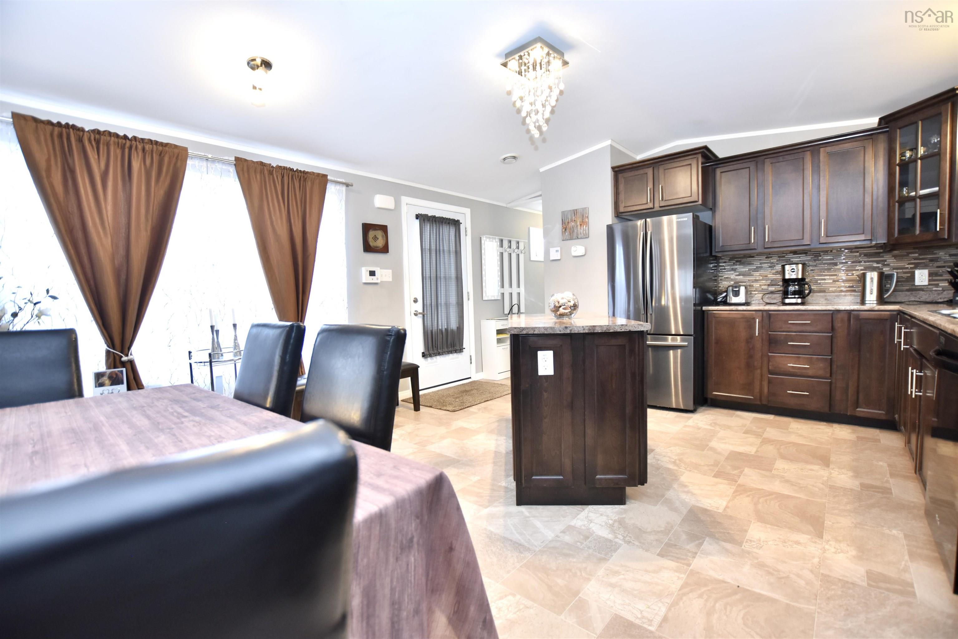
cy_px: 320
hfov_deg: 100.4
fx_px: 399
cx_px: 479
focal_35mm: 15
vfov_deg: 77.3
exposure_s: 1/30
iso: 400
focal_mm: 10
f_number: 3.5
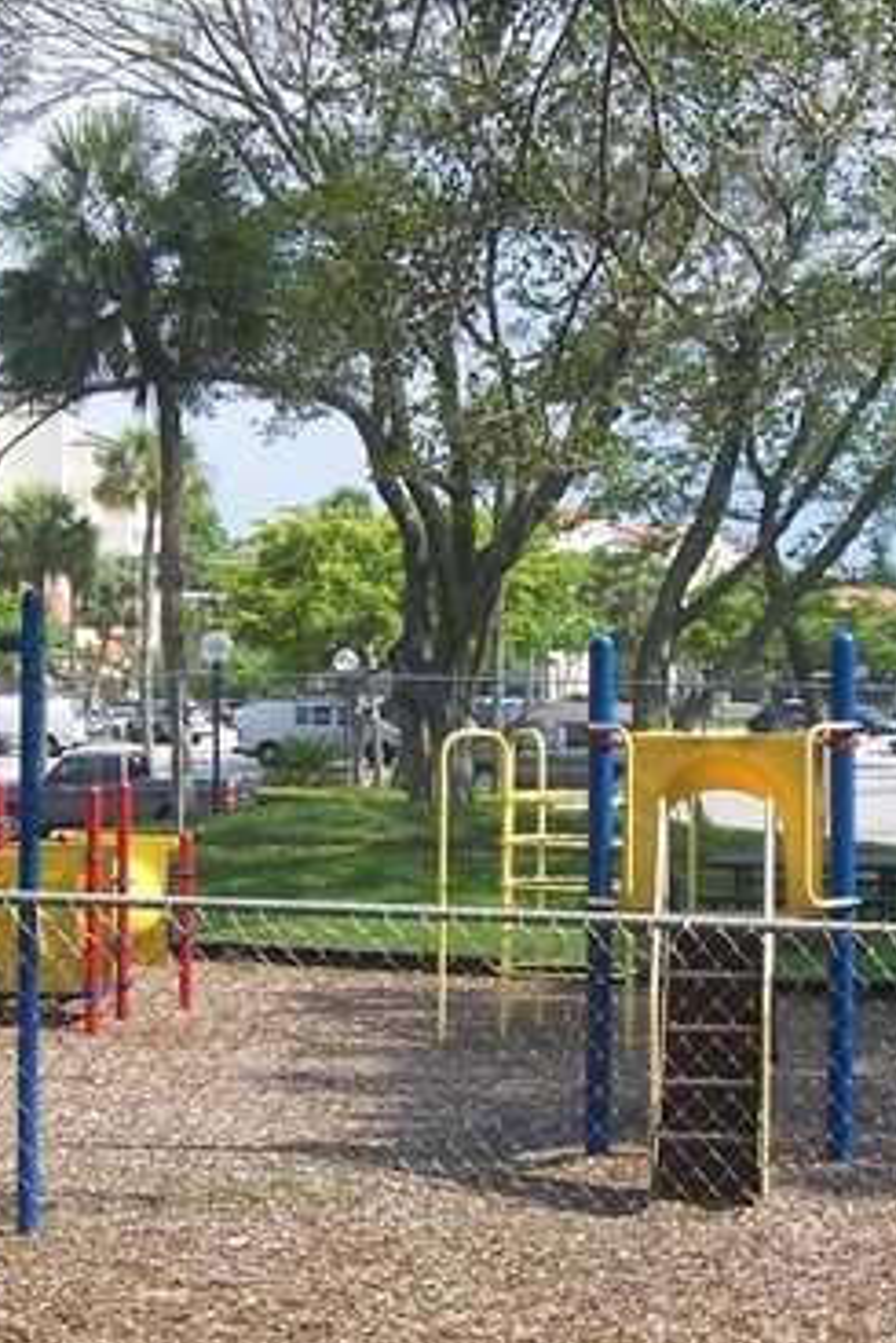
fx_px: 2872
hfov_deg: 17.6
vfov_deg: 26.3
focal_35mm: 77
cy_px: 801
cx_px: 238
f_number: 5.6
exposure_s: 1/250
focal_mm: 5.6
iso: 80
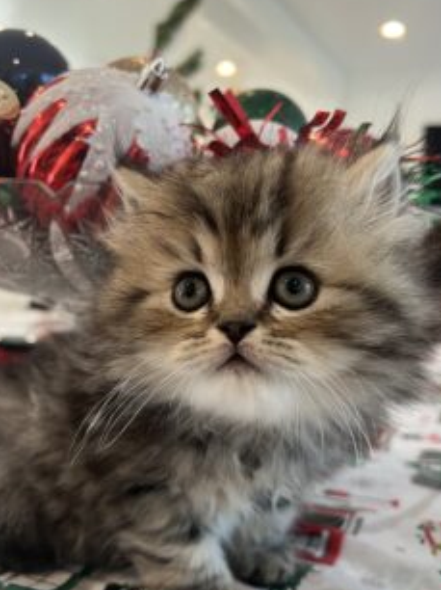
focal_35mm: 34
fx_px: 578
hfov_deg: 41.7
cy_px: 326
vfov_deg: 53.9
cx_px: 204
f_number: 1.5
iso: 100
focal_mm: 5.7
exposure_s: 1/60
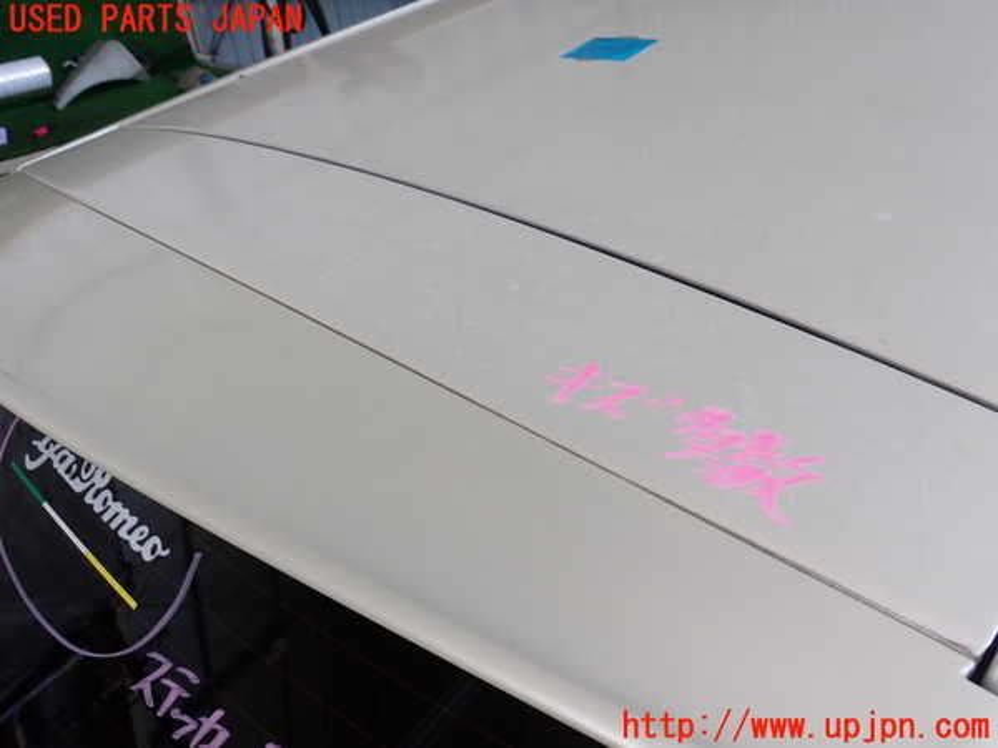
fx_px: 865
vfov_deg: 46.8
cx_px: 499
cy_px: 374
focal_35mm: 30
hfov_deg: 60.0
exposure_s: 1/200
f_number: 3.2
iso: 100
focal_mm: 5.4
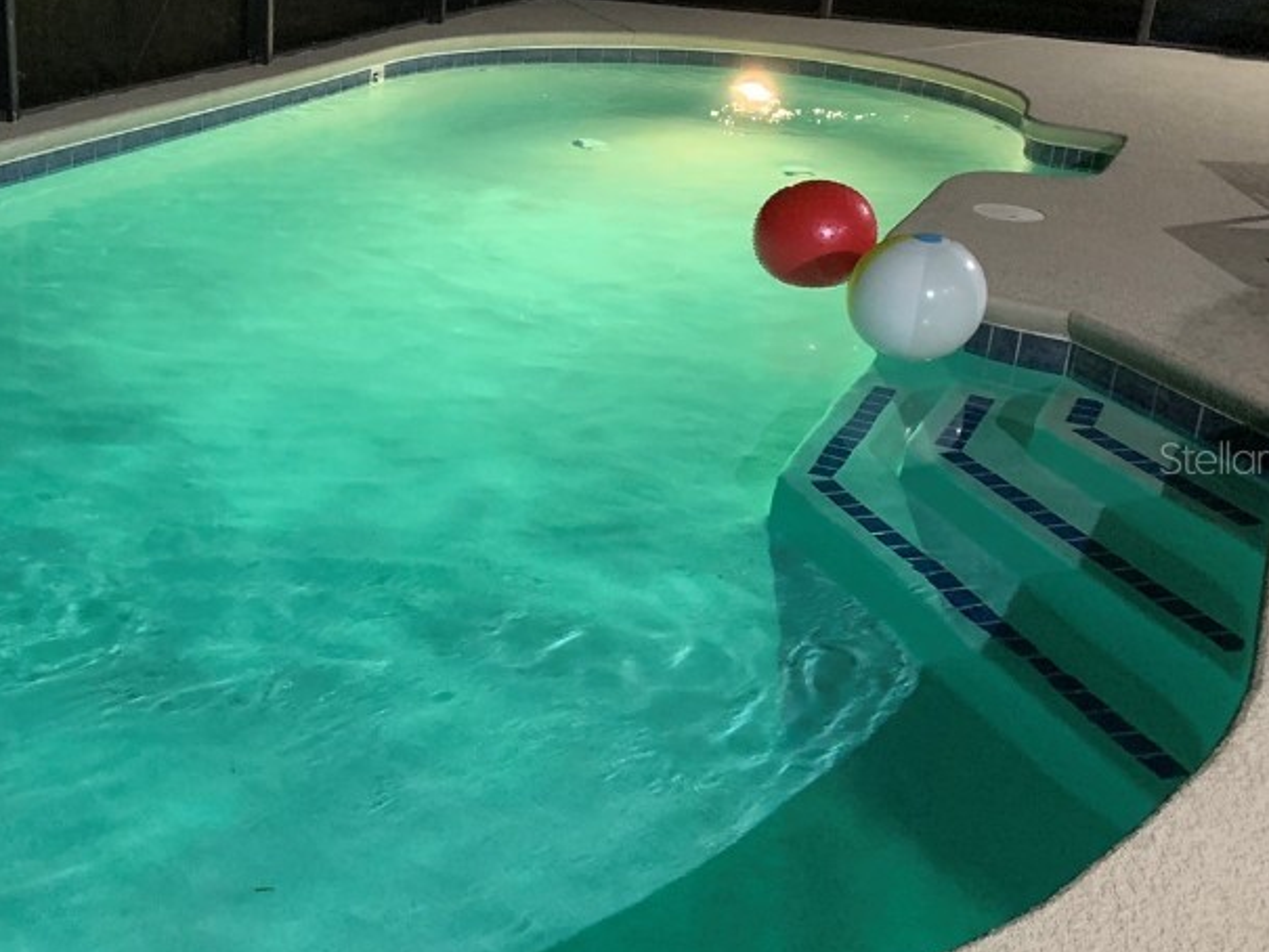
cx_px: 283
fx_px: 1613
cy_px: 457
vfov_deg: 32.9
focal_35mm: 44
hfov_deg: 41.4
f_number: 1.8
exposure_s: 1/30
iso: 640
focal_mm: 4.25
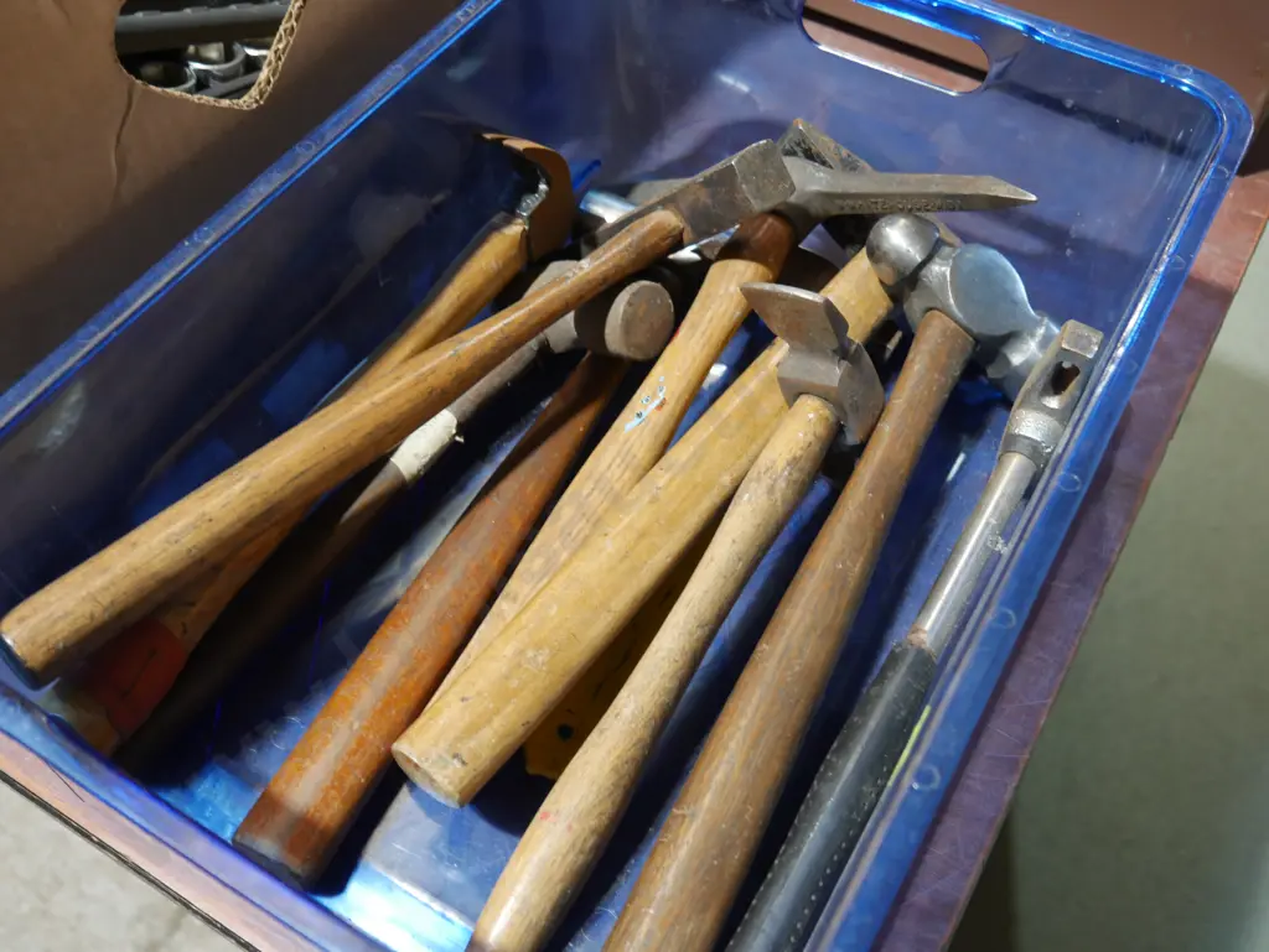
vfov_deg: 41.8
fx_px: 1247
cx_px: 634
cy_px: 476
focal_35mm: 34
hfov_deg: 53.9
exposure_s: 1/60
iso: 800
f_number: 4
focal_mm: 17
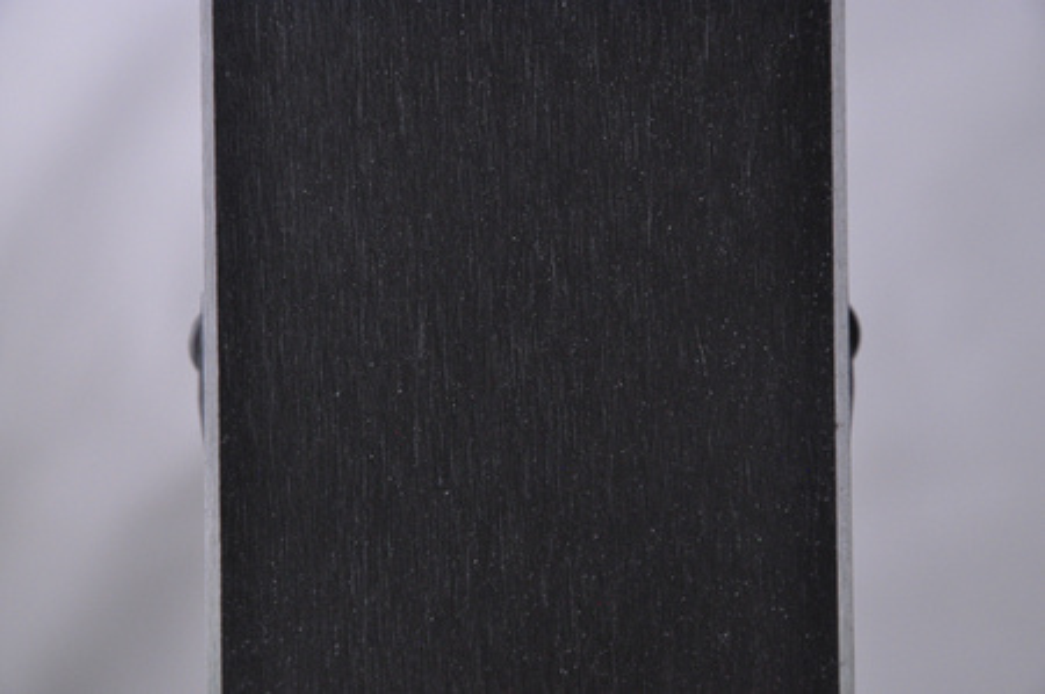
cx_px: 522
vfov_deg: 8.7
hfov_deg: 13.1
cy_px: 347
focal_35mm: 158
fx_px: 4567
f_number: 9.5
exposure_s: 1/125
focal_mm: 105
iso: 3200
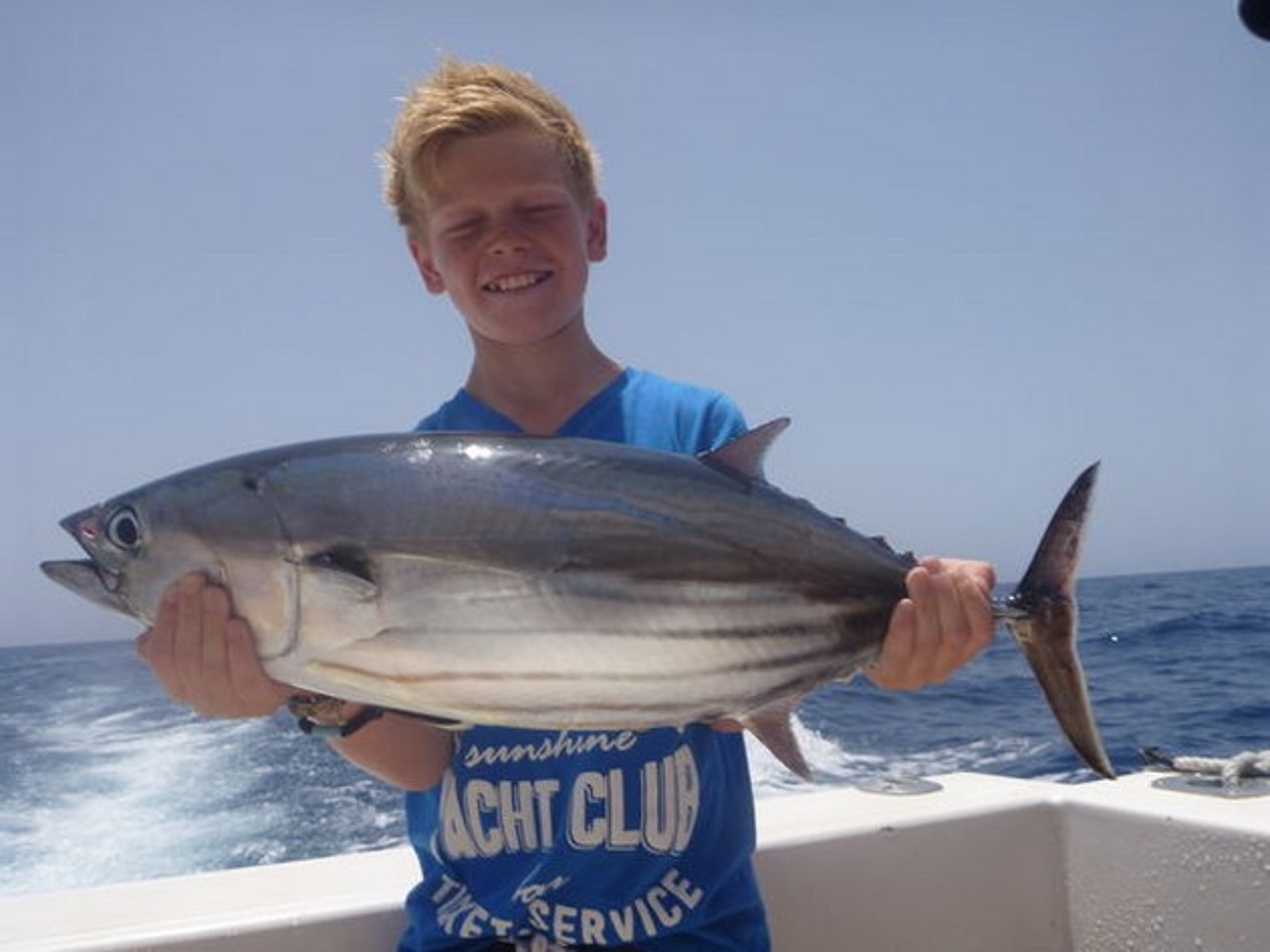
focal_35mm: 28
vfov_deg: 49.7
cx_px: 635
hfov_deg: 63.5
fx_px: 1027
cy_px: 476
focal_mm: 4.9
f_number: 10
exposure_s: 1/160
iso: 100
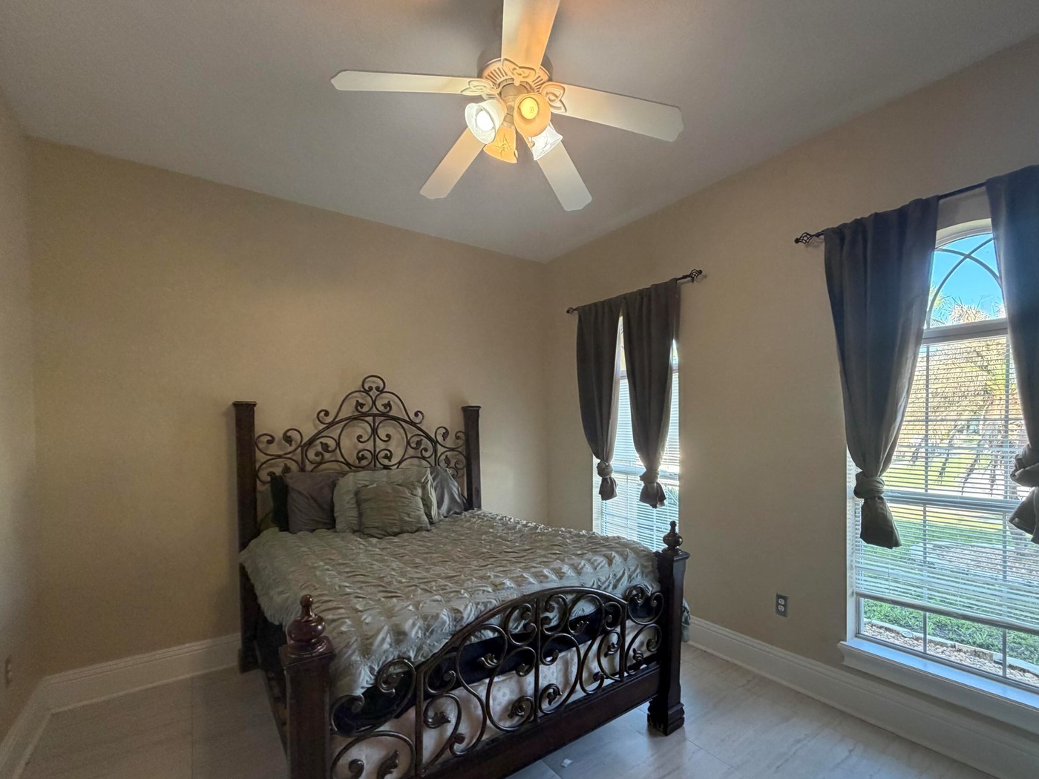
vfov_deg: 77.8
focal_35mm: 16
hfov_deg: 94.2
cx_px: 567
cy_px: 433
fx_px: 480
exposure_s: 1/120
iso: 320
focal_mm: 2.22
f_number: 2.2
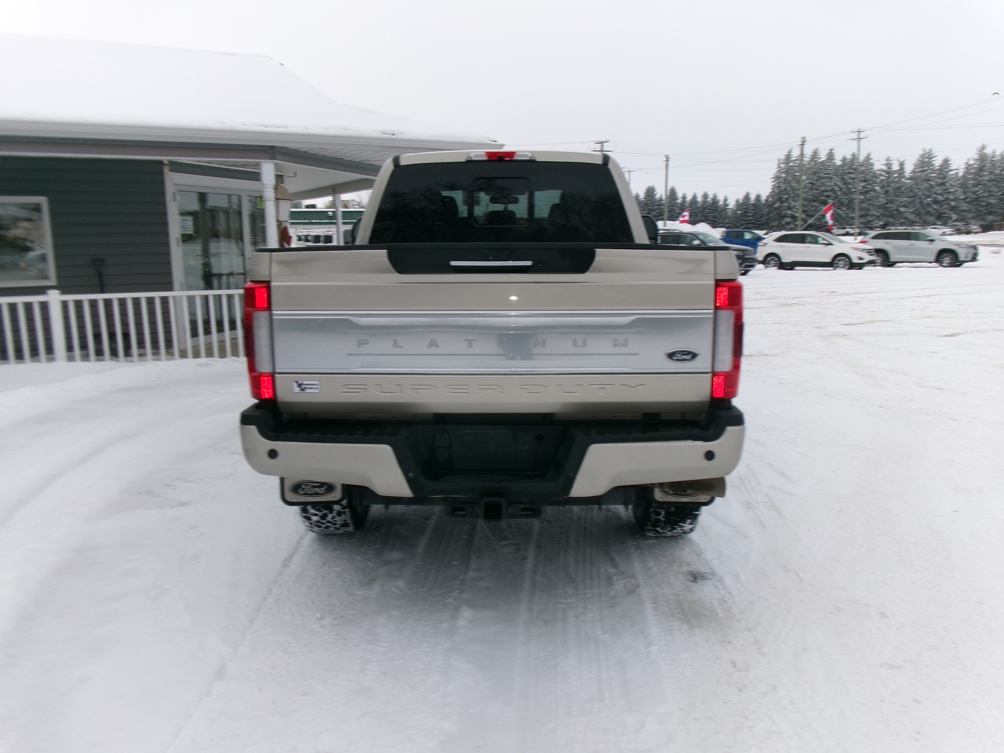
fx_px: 812
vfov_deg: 49.7
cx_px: 502
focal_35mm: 28
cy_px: 376
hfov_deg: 63.4
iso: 100
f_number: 10.8
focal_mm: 5.1
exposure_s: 1/52
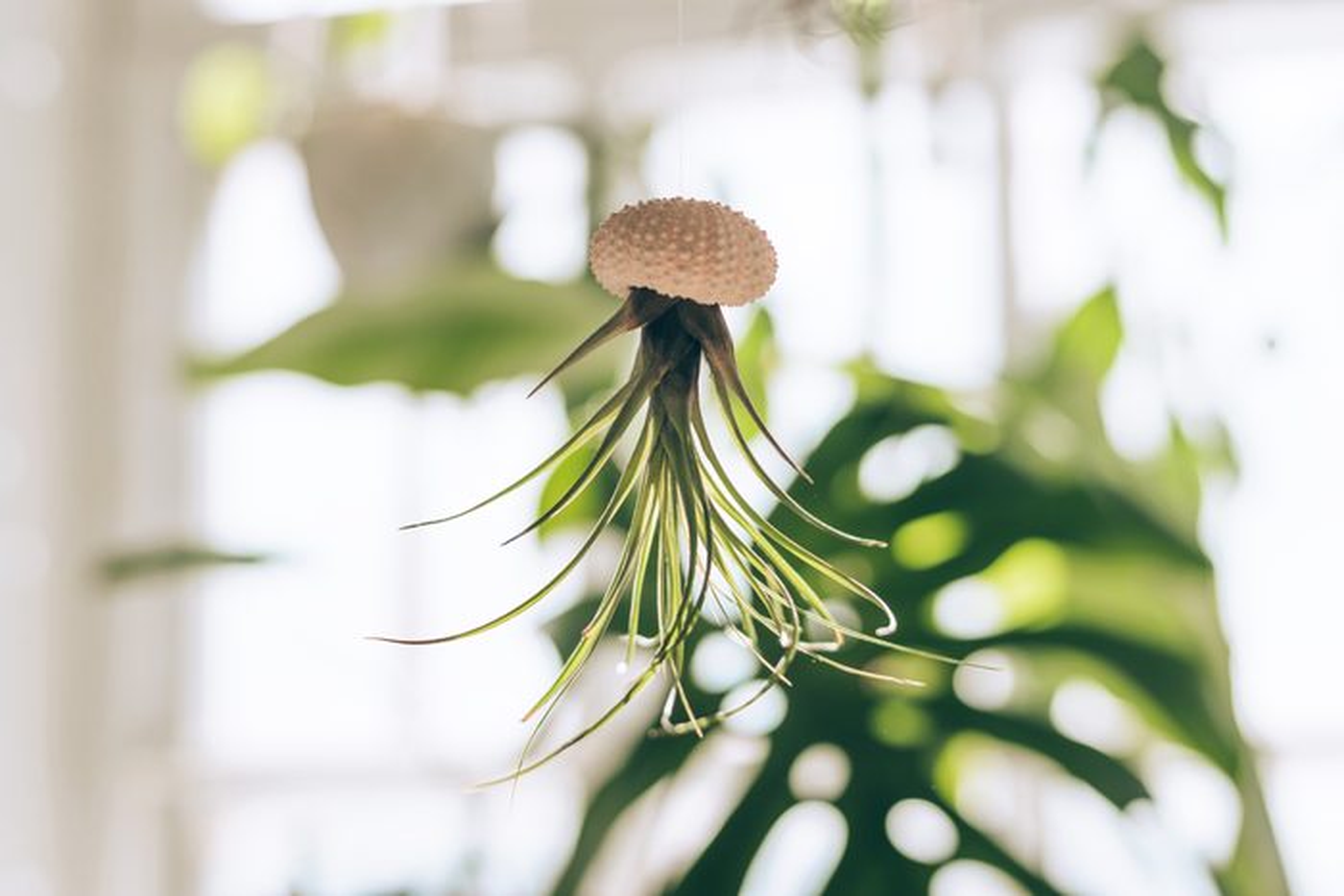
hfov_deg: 27.0
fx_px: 2800
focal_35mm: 75
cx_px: 672
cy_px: 448
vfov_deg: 18.2
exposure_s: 1/640
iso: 100
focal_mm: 50
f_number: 2.5
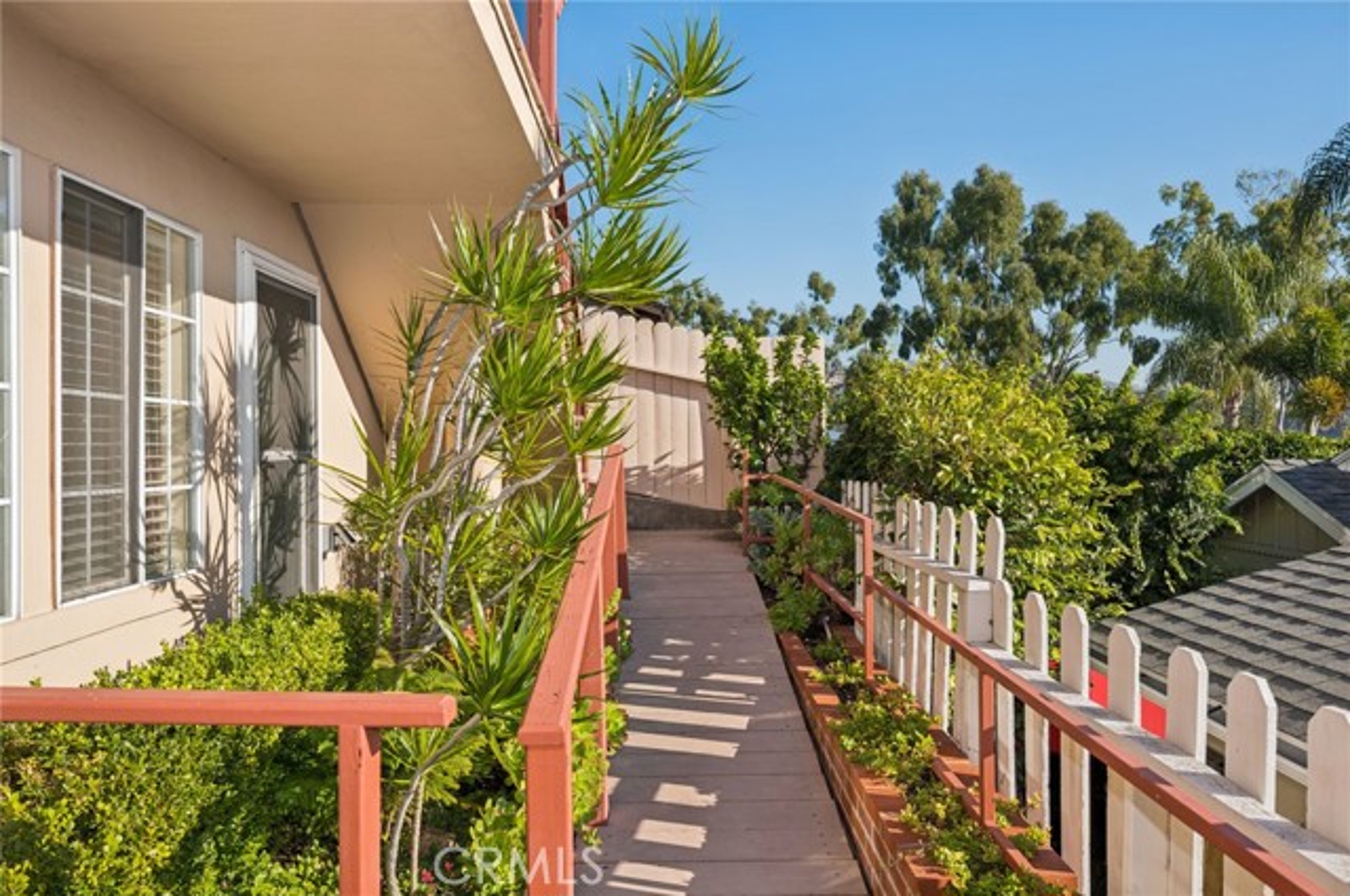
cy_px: 448
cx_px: 675
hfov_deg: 67.4
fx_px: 1011
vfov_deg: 47.8
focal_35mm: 27
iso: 80
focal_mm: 27
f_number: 8
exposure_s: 1/125
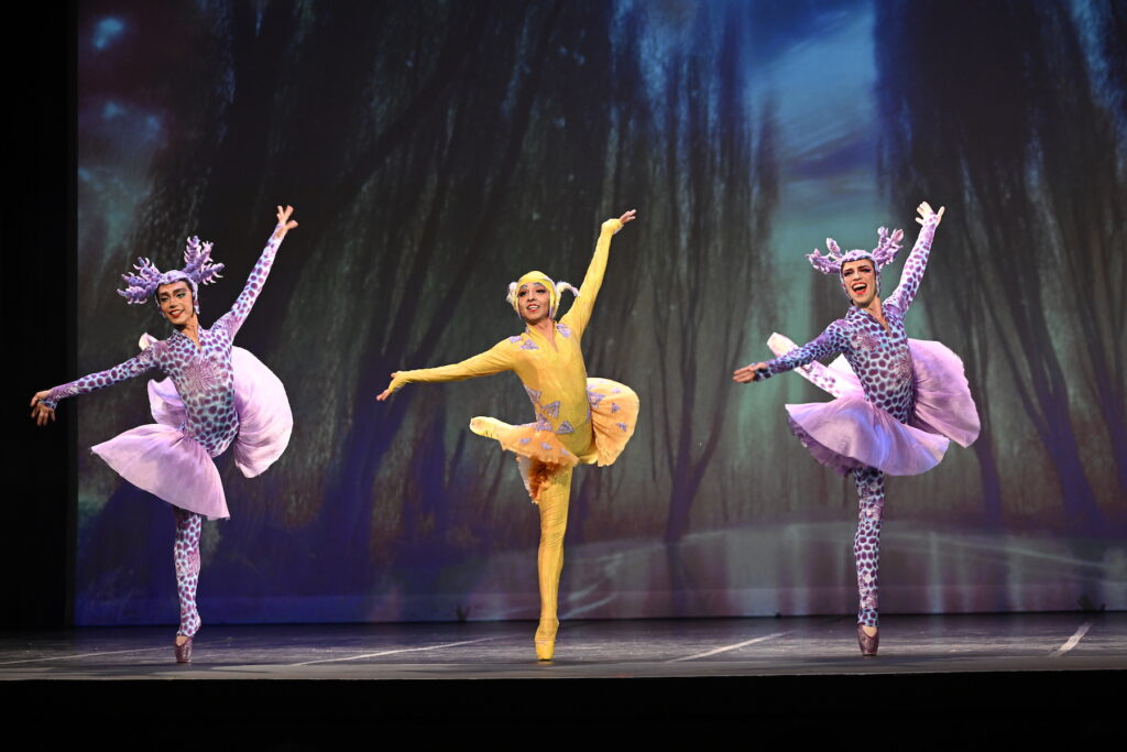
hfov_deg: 17.8
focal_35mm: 115
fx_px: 3600
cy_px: 376
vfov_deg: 11.9
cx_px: 564
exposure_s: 1/100
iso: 2000
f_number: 3.5
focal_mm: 115
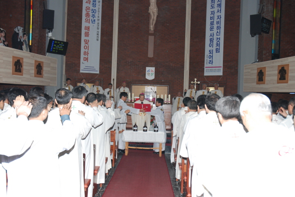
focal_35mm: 38
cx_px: 148
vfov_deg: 35.5
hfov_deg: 51.3
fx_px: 307
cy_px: 98
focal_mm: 25
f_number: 5.6
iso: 400
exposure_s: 1/60
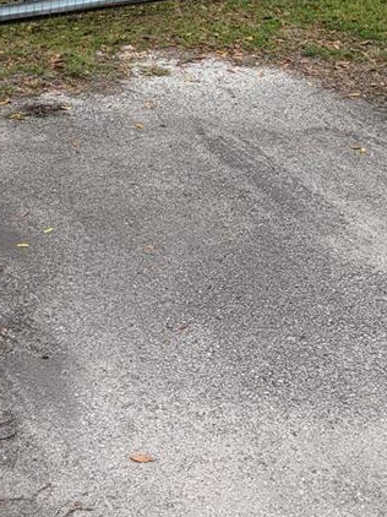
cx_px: 108
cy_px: -77
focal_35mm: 74
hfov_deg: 19.8
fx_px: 1104
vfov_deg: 24.3
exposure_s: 1/2141
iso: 64
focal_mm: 5.96
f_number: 1.6
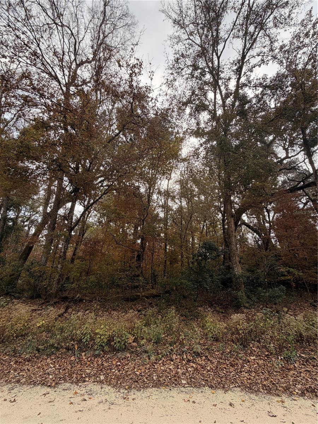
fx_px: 171
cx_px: 159
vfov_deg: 102.1
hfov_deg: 85.7
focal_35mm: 14
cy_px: 212
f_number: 2.2
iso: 40
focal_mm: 2.22
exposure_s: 1/559
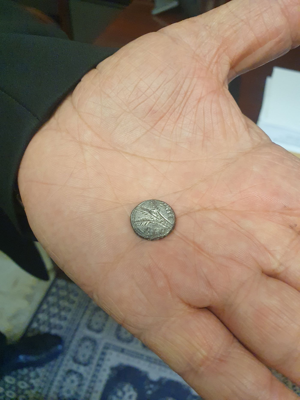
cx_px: 150
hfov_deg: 53.1
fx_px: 300
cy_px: 200
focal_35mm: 26
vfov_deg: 67.3
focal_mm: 4.32
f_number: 2.4
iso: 640
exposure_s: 1/120
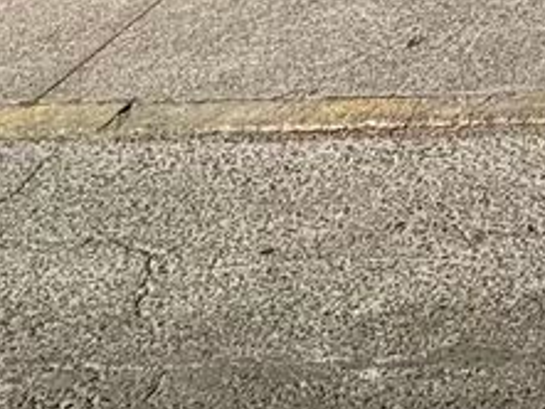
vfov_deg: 13.4
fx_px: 1197
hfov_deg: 19.6
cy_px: -614
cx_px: 959
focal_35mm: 76
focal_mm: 2.22
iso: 40
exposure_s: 1/1395
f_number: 2.2
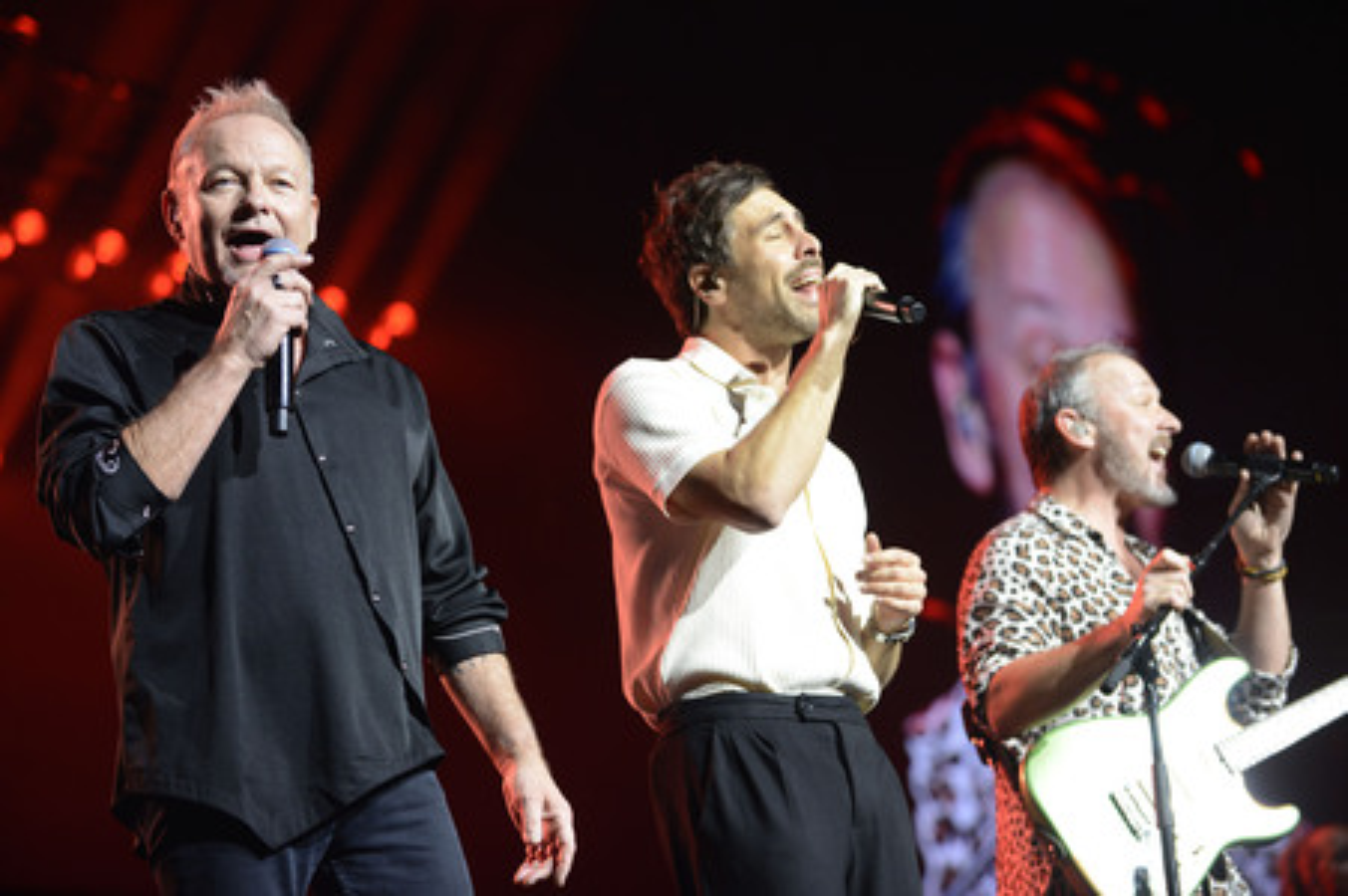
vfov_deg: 13.0
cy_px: 448
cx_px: 674
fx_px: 3929
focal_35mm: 105
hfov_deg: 19.5
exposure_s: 1/320
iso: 1250
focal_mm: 105
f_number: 3.2
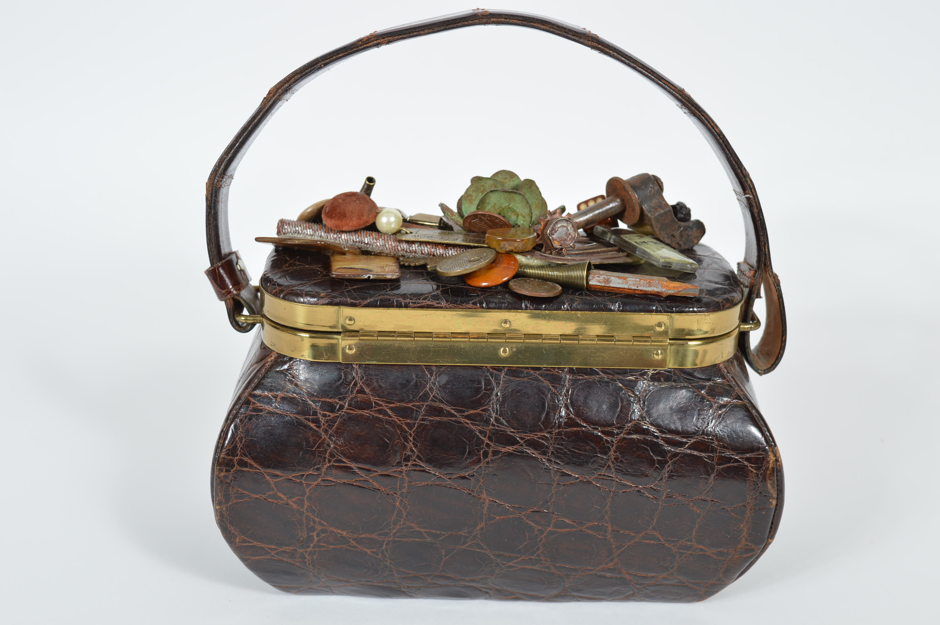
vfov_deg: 28.9
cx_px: 470
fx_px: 1213
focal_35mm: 46
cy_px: 312
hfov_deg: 42.4
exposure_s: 1/80
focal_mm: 31
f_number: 6.3
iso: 100
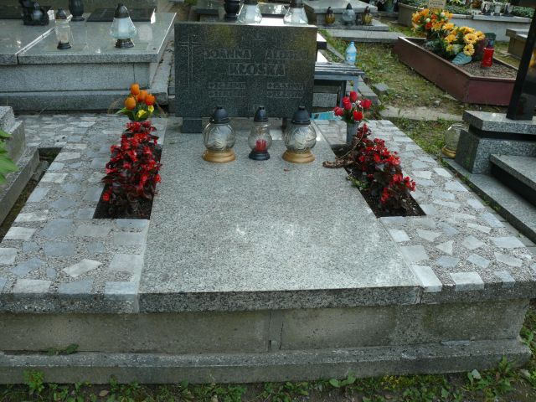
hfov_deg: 52.6
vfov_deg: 40.7
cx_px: 268
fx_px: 542
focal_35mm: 35
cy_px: 201
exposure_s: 1/100
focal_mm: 7.4
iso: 100
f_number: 4
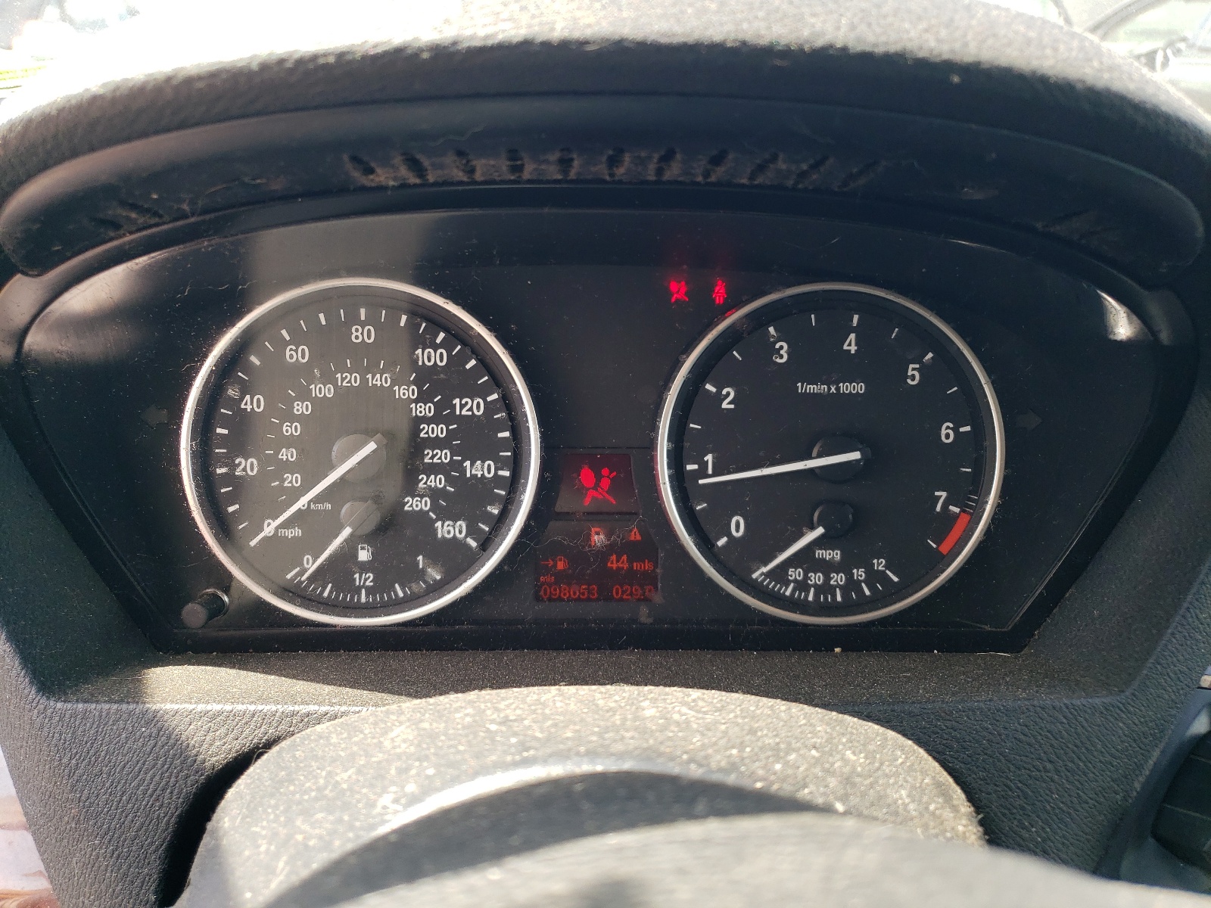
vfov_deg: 53.1
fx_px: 910
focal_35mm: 26
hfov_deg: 67.3
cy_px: 454
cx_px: 606
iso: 50
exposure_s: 1/196
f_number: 1.5
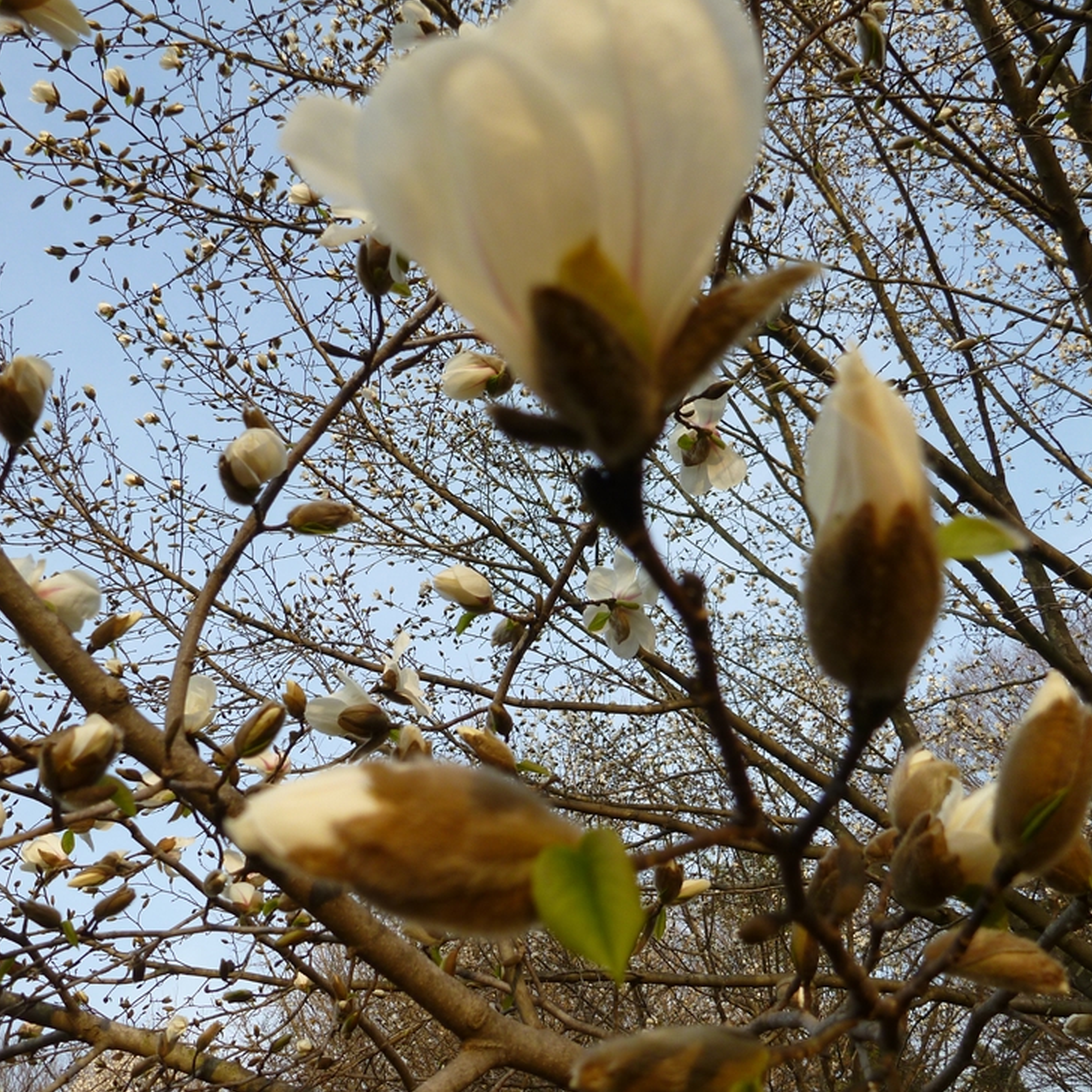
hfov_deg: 48.4
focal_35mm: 34
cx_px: 567
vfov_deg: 48.5
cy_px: 550
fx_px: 1213
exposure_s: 1/250
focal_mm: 4.9
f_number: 3.3
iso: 100
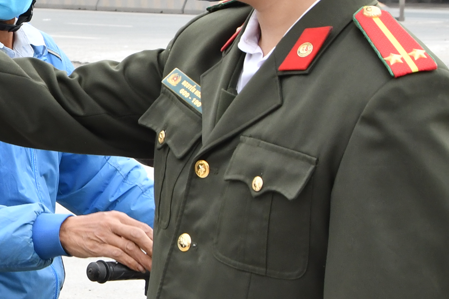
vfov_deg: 7.7
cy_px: 128
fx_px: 2220
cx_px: -86
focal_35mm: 178
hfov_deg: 11.3
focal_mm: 34
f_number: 10
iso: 400
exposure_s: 1/200
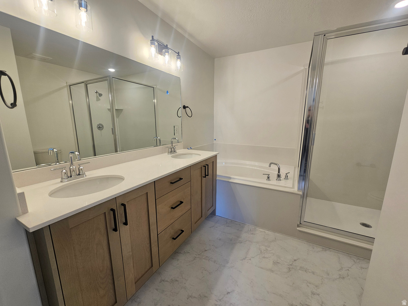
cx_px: 204
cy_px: 153
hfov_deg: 106.2
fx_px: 153
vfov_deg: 89.9
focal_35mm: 13
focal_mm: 2.2
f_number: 2.2
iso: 64
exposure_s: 1/60
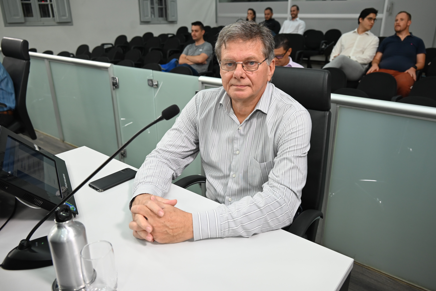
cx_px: 227
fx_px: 339
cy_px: 136
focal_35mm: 28
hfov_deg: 65.4
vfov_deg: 46.4
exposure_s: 1/125
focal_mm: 26
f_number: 4.2
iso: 1000
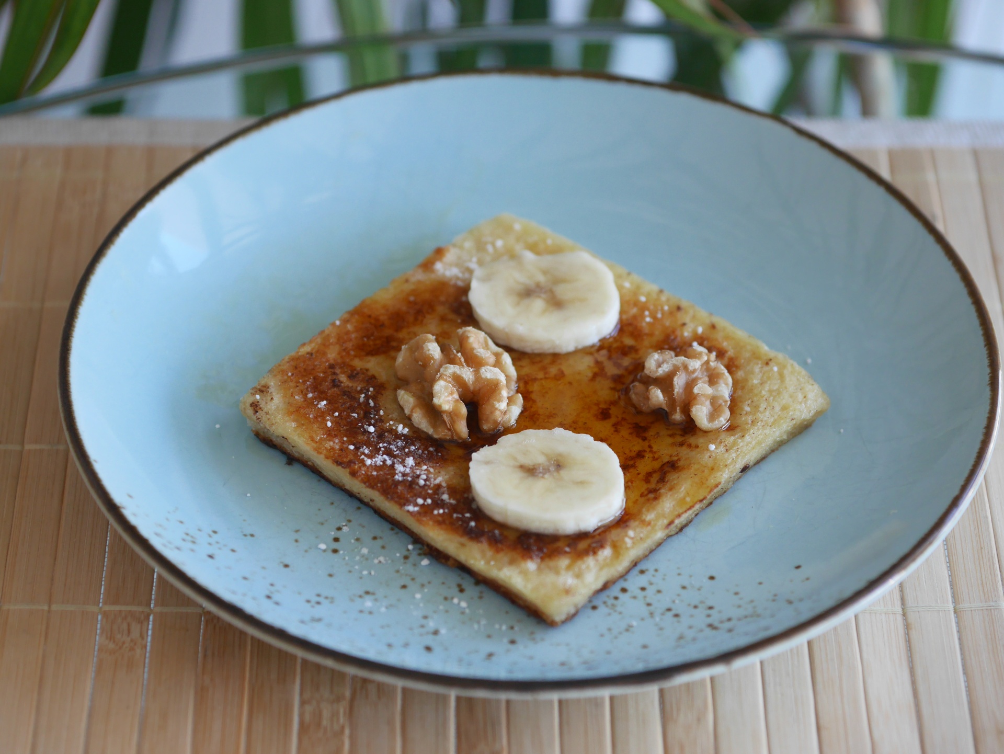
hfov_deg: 16.4
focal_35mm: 120
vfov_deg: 12.4
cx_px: 502
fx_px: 3482
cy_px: 377
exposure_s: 1/125
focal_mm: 60
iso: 500
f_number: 2.8
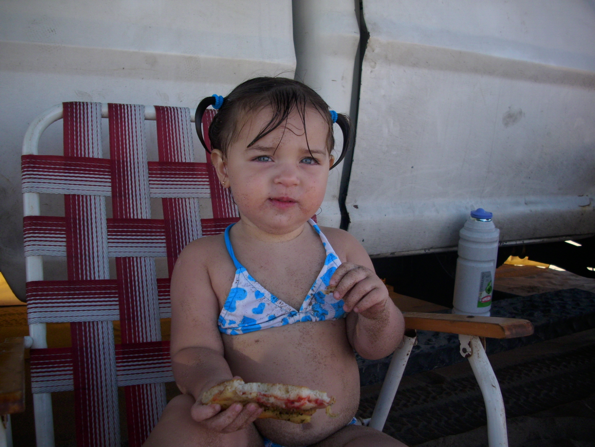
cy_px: 224
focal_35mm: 31
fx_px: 533
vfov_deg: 45.4
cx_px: 298
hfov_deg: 58.4
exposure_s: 1/402
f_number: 2.8
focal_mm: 6.2
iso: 50
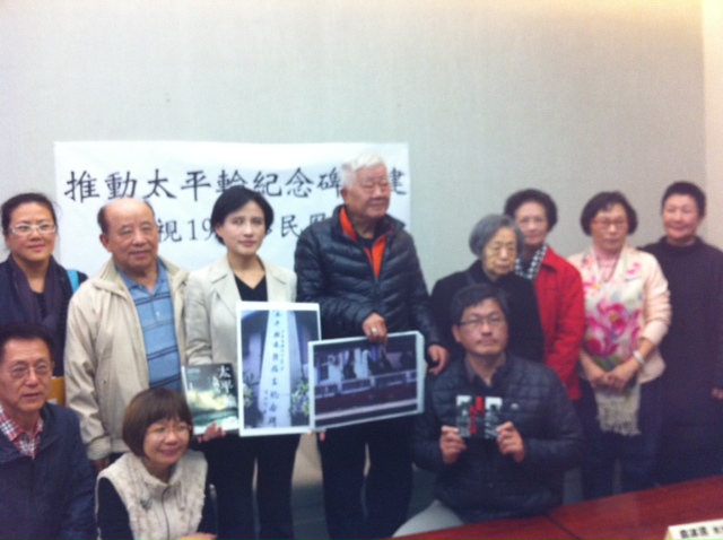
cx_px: 362
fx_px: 730
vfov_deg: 40.6
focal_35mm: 35
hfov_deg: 52.7
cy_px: 270
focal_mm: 3.85
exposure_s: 1/15
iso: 160
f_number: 2.8
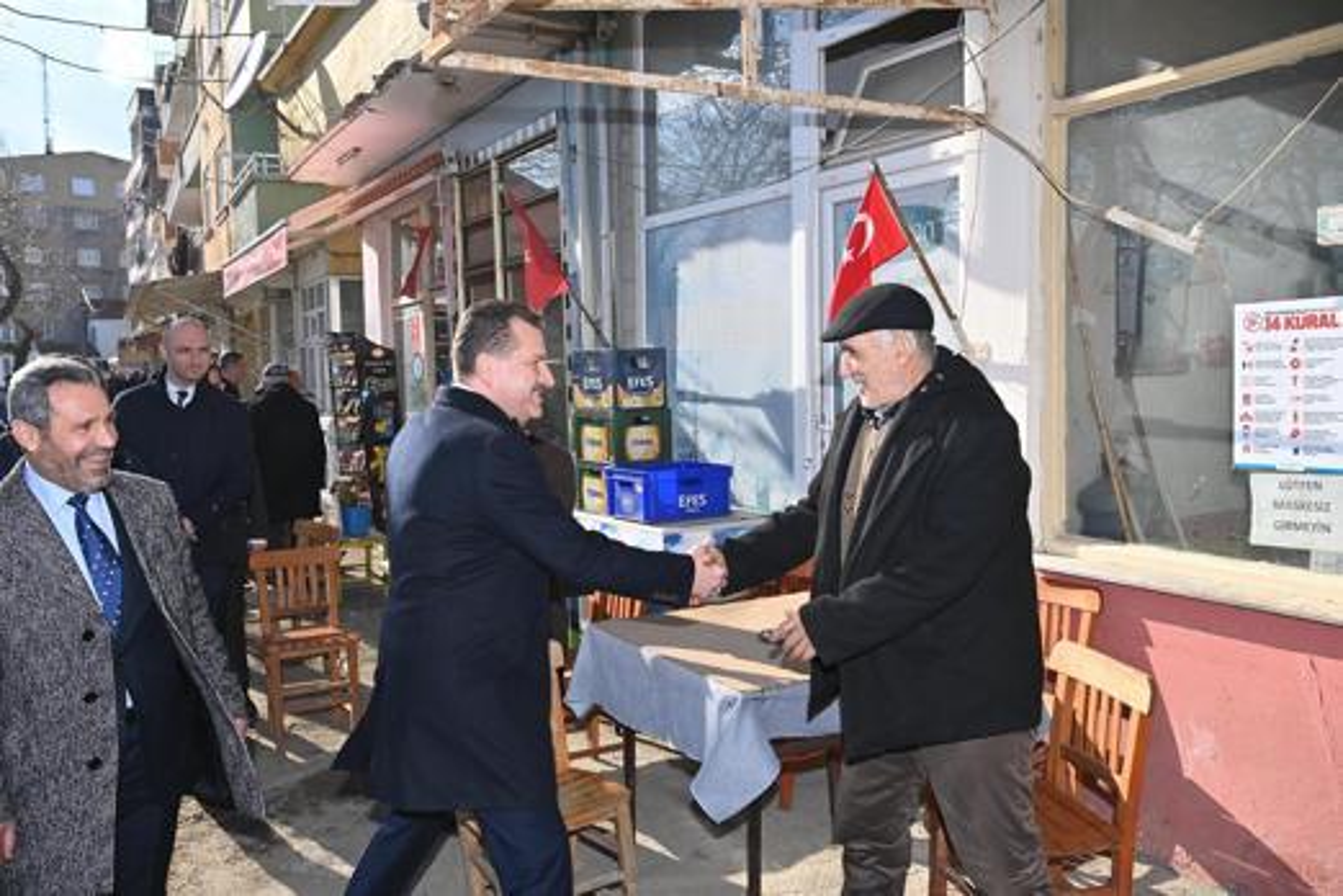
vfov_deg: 41.1
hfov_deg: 58.7
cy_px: 448
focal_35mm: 32
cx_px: 672
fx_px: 1194
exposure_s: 1/250
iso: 100
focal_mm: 32
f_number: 7.1
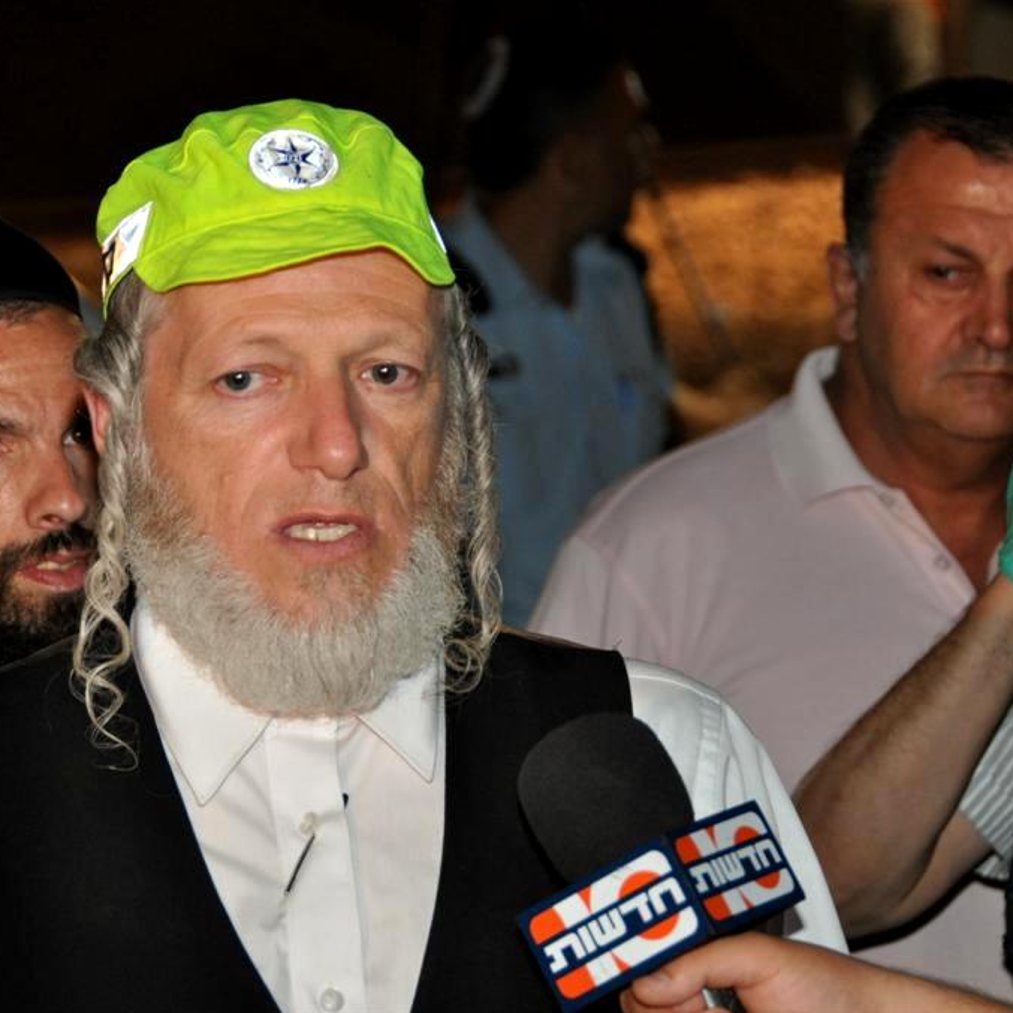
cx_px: 397
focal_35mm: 158
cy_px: 507
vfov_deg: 11.1
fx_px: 5231
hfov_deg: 11.1
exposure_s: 1/60
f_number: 5
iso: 800
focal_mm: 82
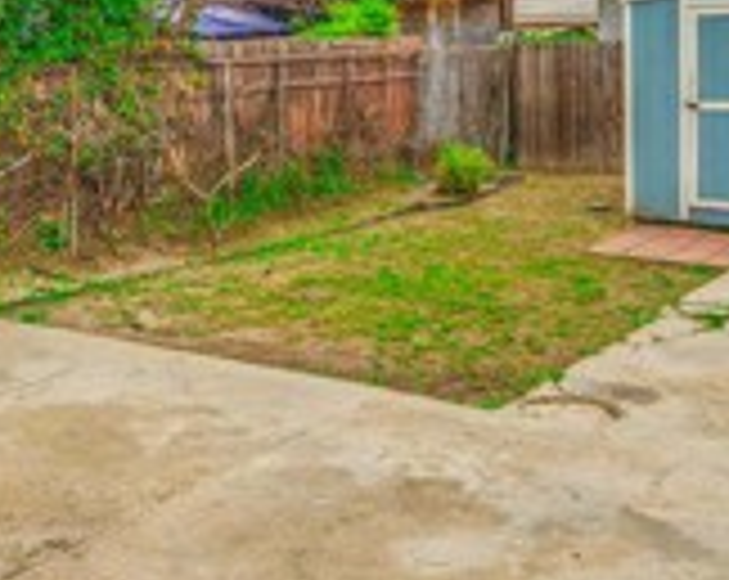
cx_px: 234
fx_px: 1120
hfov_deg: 35.6
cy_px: 74
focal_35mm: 52
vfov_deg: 28.1
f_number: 8
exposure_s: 1/60
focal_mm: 14
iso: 100
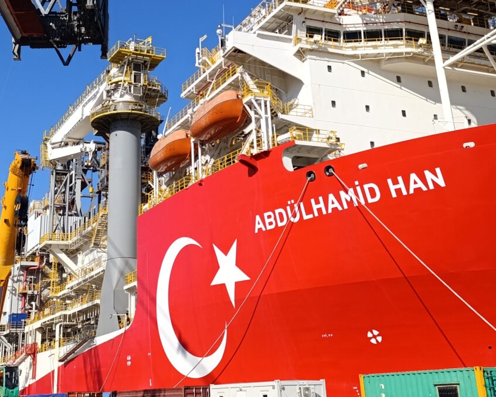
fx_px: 749
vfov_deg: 28.7
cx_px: 192
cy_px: 49
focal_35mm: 51
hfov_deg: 36.5
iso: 50
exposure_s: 1/732
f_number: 1.6
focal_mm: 6.14
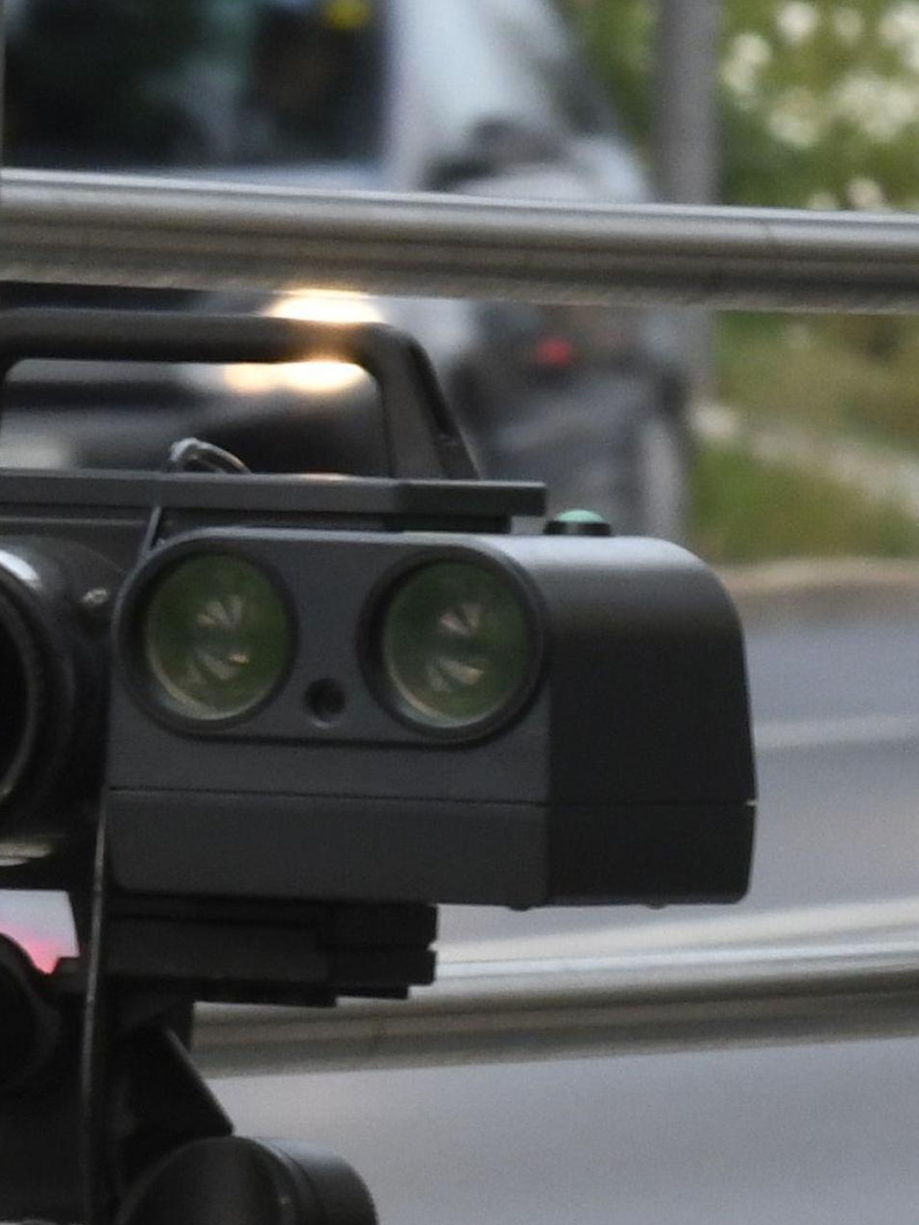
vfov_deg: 4.6
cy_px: 613
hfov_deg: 3.4
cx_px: 762
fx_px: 15363
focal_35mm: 434
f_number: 22
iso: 1000
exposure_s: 1/25
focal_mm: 200
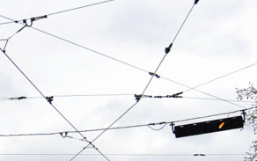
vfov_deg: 10.5
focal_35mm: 121
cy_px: 233
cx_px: -92
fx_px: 848
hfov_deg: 16.2
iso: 100
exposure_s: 1/200
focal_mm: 21
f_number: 7.1
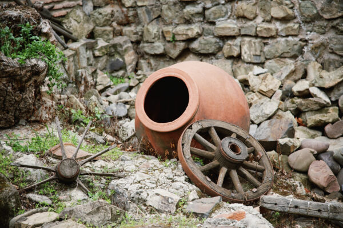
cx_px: 172
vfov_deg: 11.4
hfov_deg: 17.1
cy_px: 114
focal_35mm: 120
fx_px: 1142
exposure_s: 1/250
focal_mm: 120
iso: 500
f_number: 4
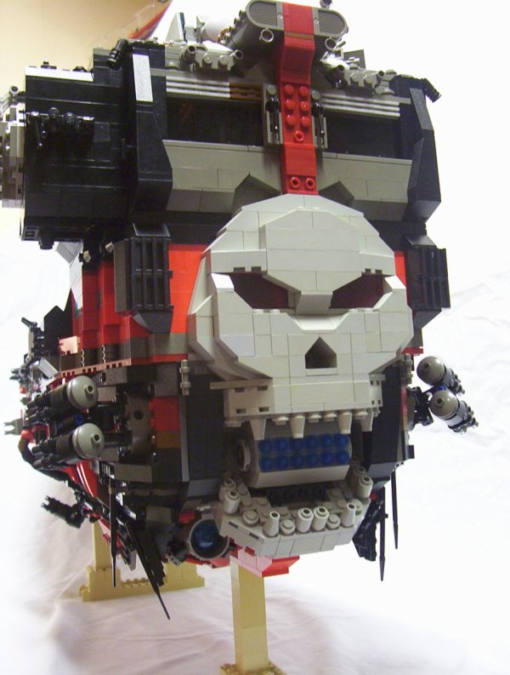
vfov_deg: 43.7
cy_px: 338
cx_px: 255
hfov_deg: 33.8
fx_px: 840
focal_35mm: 43
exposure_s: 1/13.7
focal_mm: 5.77
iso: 200
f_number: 2.73
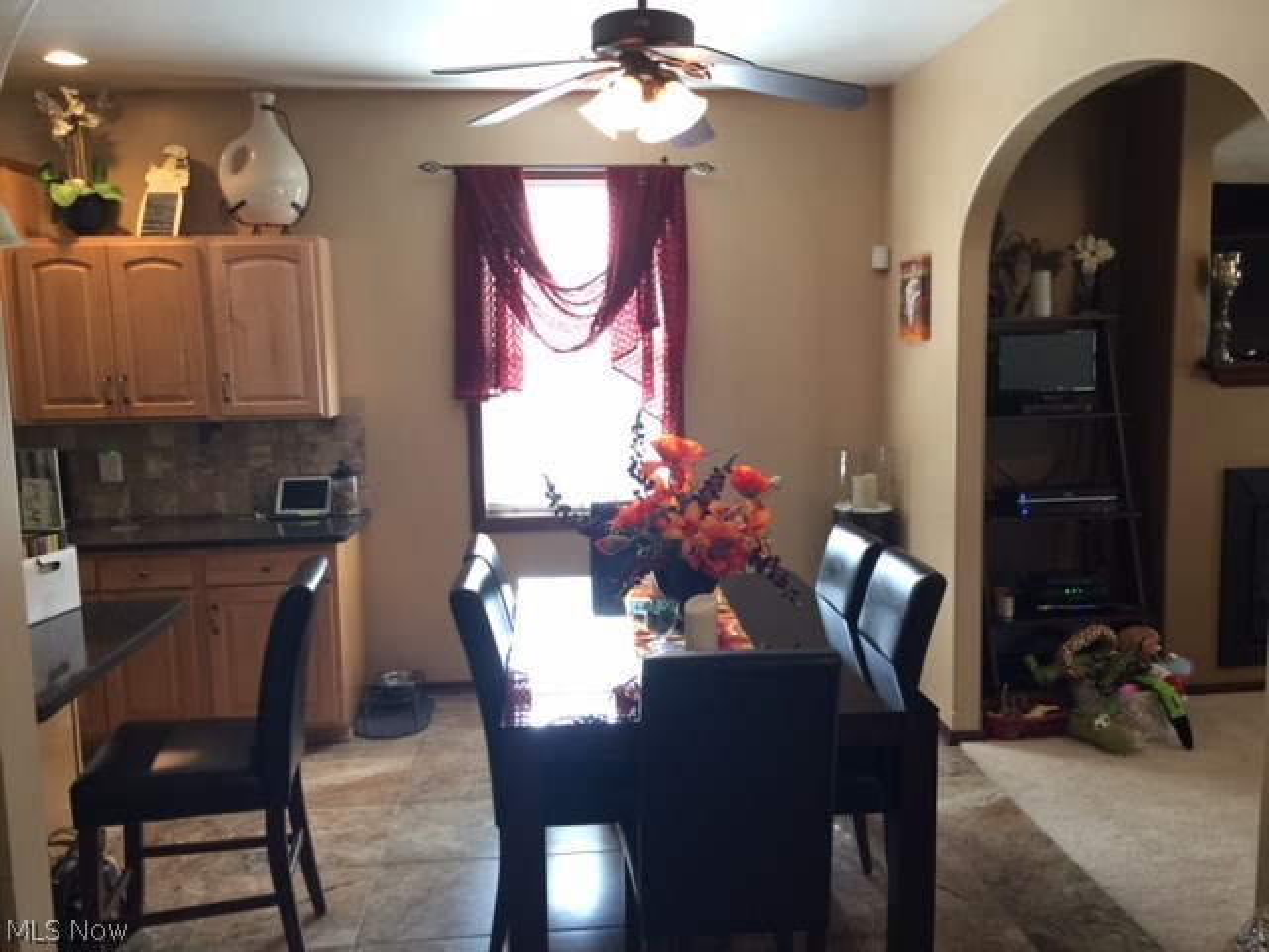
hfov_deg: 61.7
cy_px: 476
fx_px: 1063
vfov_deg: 48.2
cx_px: 634
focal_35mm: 29
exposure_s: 1/15
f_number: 2.2
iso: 50
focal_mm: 4.15
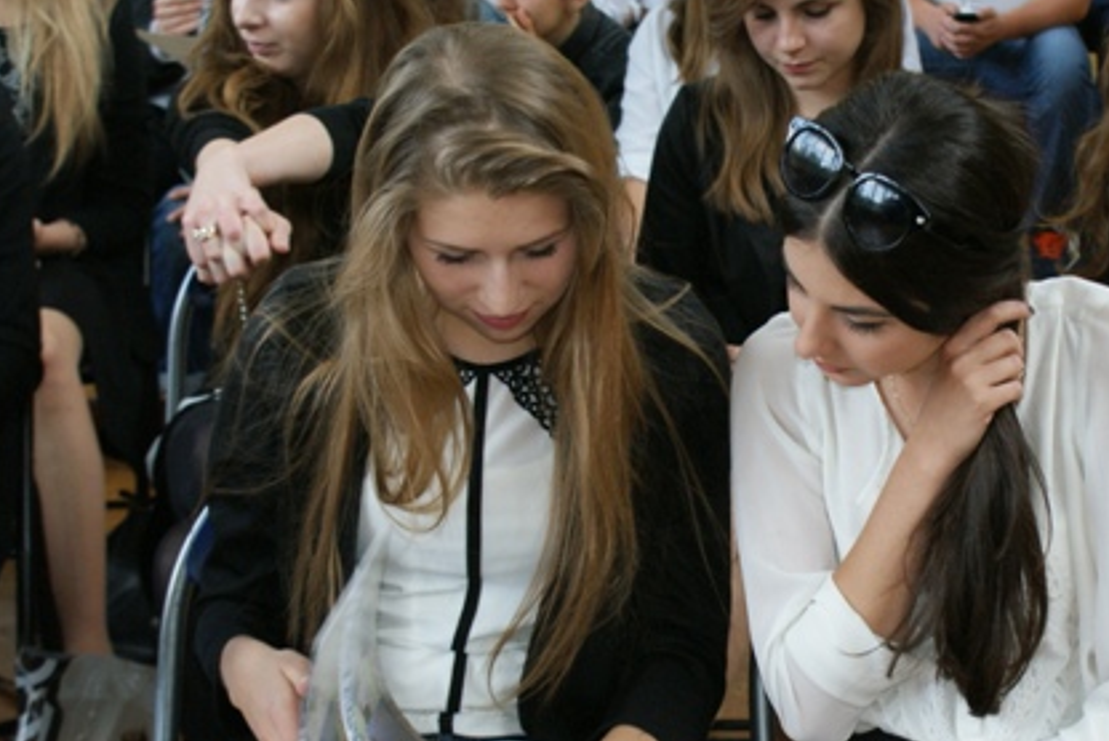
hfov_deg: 24.8
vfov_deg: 16.9
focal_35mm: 81
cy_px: 504
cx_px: 848
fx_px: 2490
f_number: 5.6
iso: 400
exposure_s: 1/80
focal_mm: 35
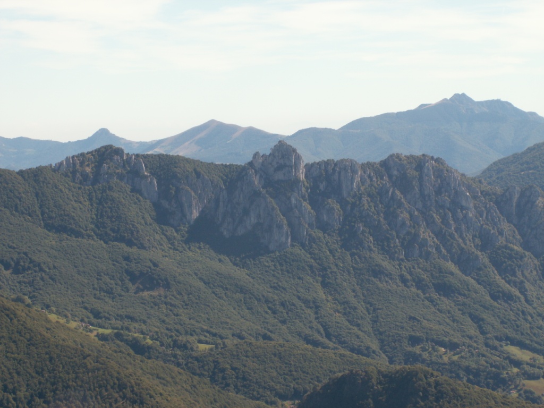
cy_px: 204
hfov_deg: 18.4
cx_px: 272
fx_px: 1682
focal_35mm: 107
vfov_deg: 13.8
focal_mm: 17.43
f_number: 8
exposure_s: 1/125
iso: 50
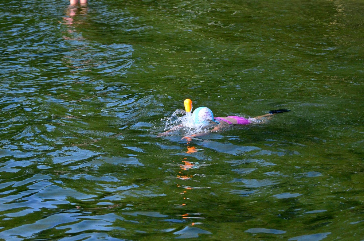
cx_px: 182
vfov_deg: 13.0
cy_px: 120
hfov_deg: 19.5
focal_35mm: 105
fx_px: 1059
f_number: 4.5
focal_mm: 70
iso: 3200
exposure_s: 1/4000
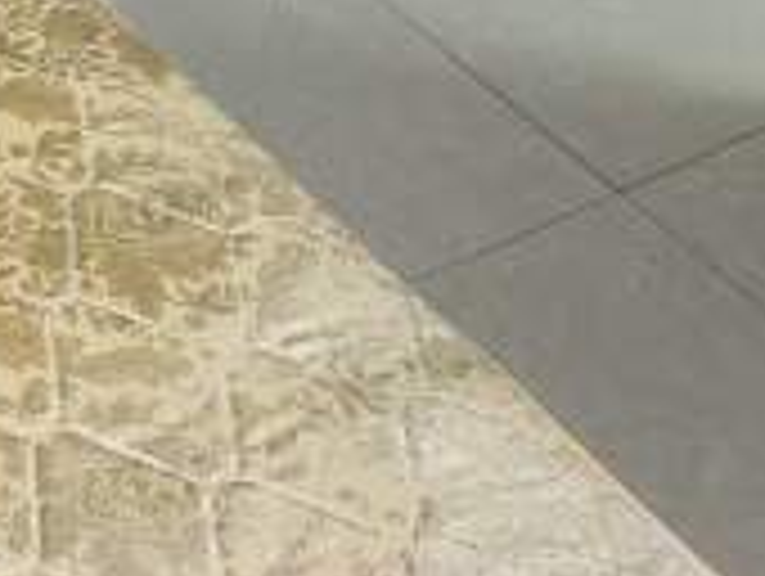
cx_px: -711
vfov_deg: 11.1
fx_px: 2700
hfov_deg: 13.9
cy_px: -544
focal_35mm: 122
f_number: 1.8
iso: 500
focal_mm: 5.58
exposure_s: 1/33.3
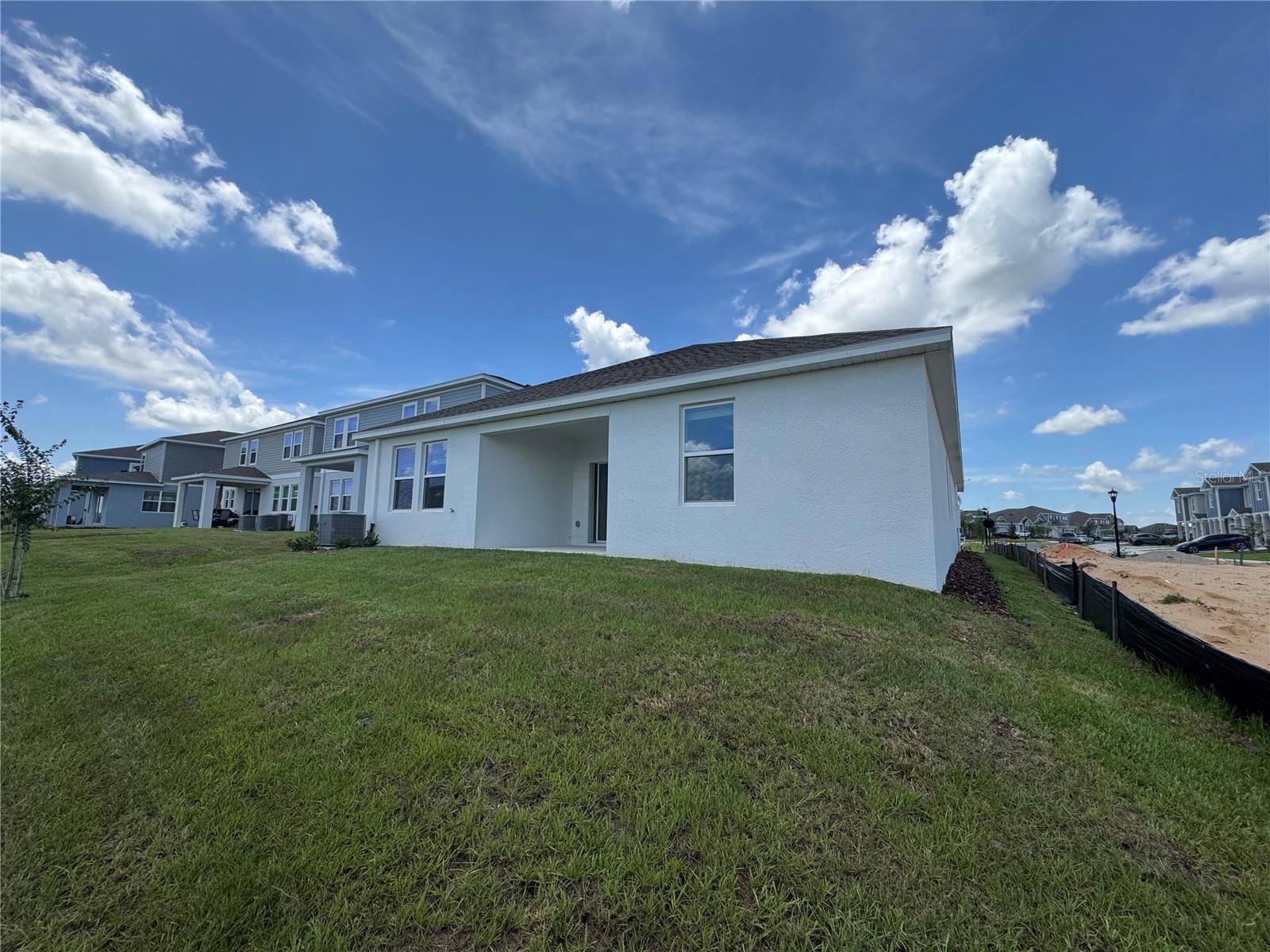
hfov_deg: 102.1
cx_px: 635
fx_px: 514
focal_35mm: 14
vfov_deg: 85.7
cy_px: 476
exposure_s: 1/1536
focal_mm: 2.22
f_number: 2.2
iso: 50
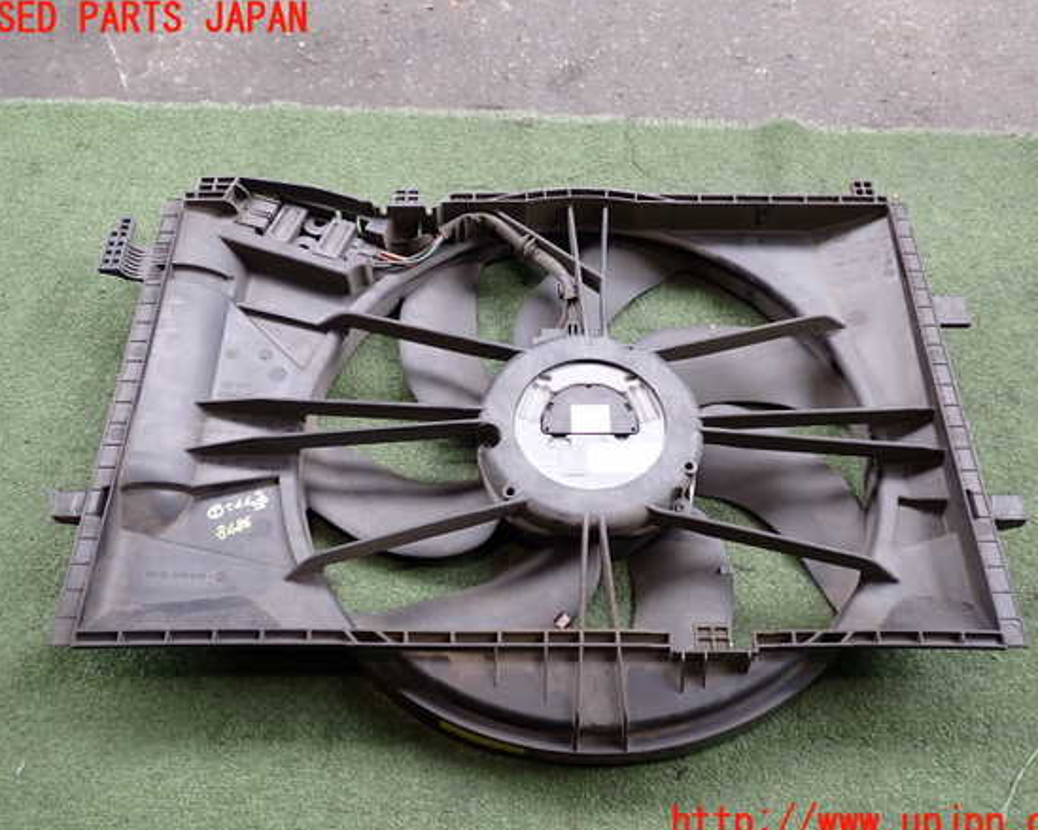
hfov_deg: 55.7
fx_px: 983
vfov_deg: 45.8
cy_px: 422
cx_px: 531
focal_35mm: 32
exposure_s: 1/100
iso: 200
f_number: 2.3
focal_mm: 5.4
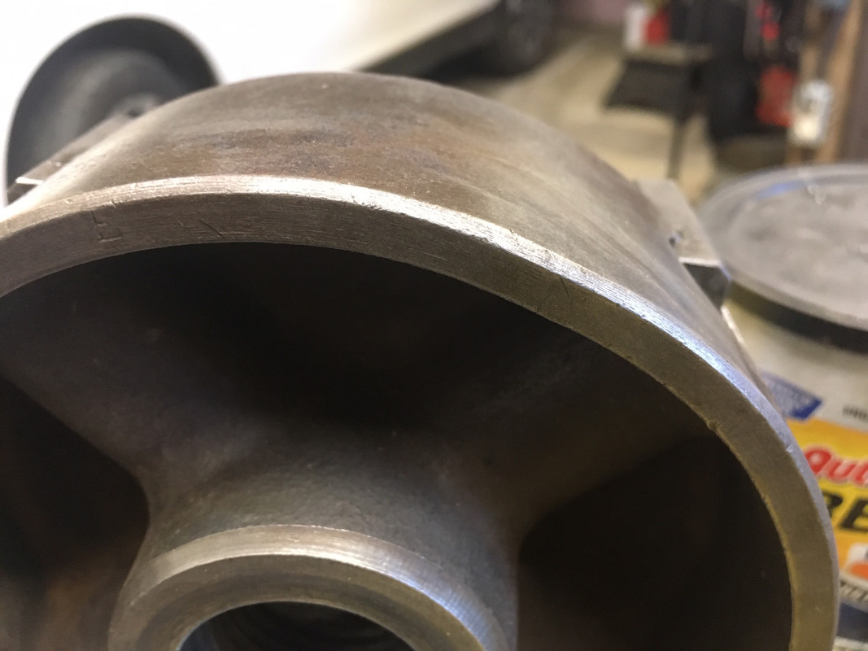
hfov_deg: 61.7
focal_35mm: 29
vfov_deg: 48.2
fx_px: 727
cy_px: 326
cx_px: 434
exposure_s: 1/15
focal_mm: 4.15
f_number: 2.2
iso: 200
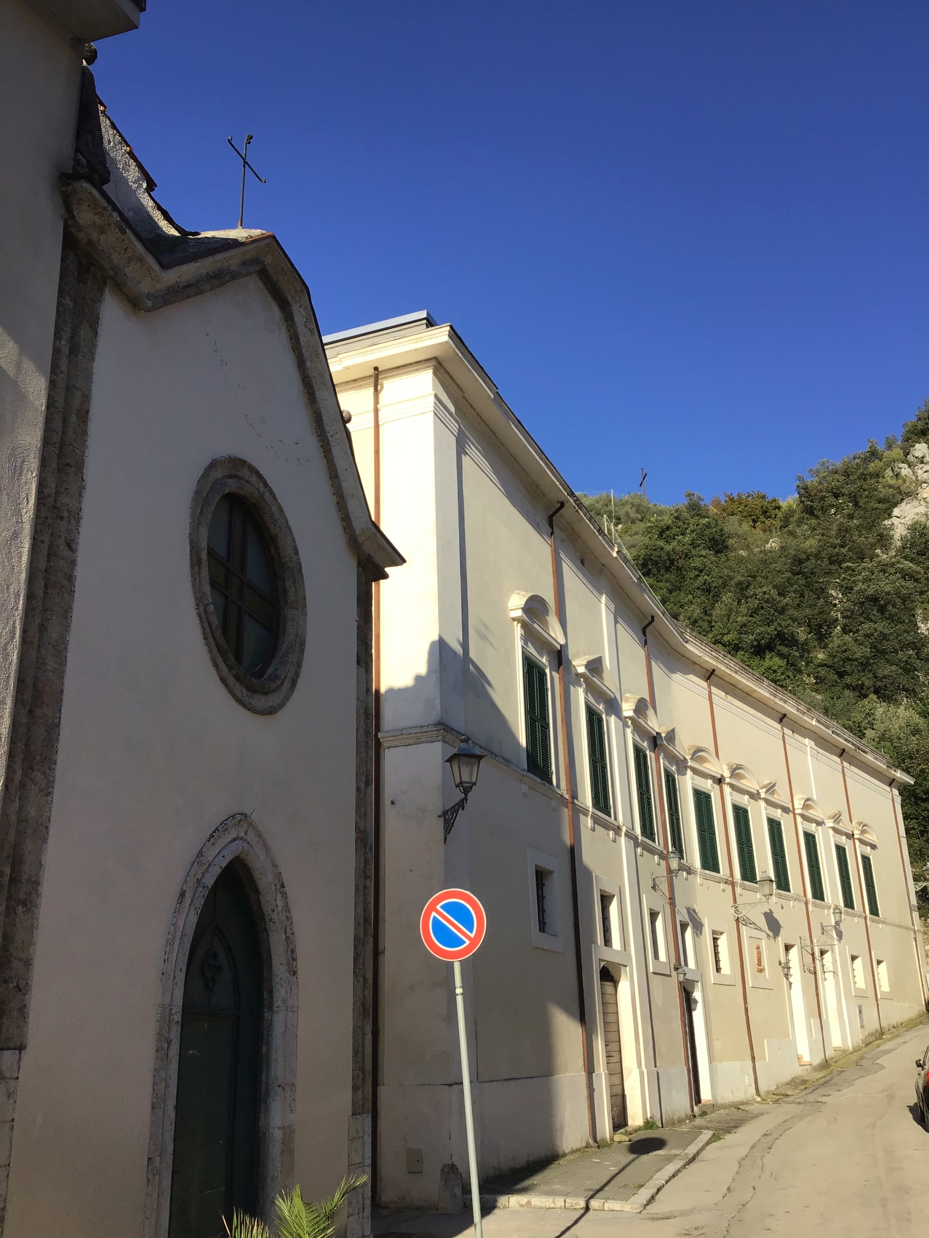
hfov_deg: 45.4
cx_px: 464
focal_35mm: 31
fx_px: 1109
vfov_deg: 58.4
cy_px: 619
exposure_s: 1/1058
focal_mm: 3.3
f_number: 2.4
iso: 25
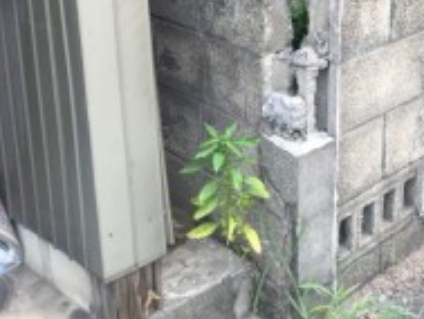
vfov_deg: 21.1
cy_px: -37
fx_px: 809
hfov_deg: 26.9
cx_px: 469
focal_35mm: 66
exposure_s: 1/405
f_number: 2.2
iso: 25
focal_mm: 4.15
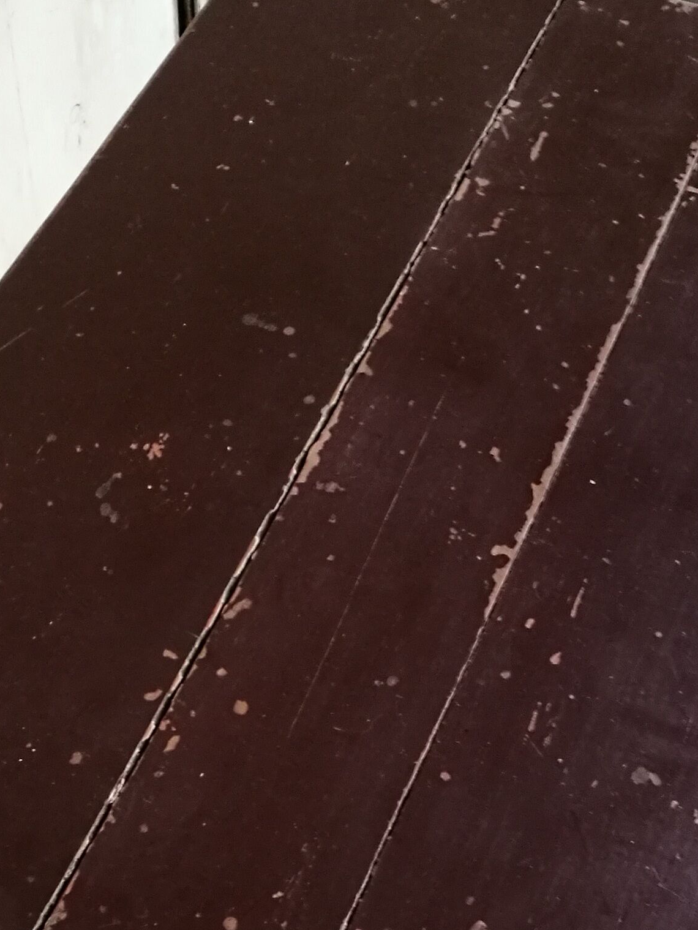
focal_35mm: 58
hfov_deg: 25.2
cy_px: 781
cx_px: 325
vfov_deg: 32.1
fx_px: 1559
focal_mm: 4.5
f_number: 2.2
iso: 400
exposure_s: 1/33.3
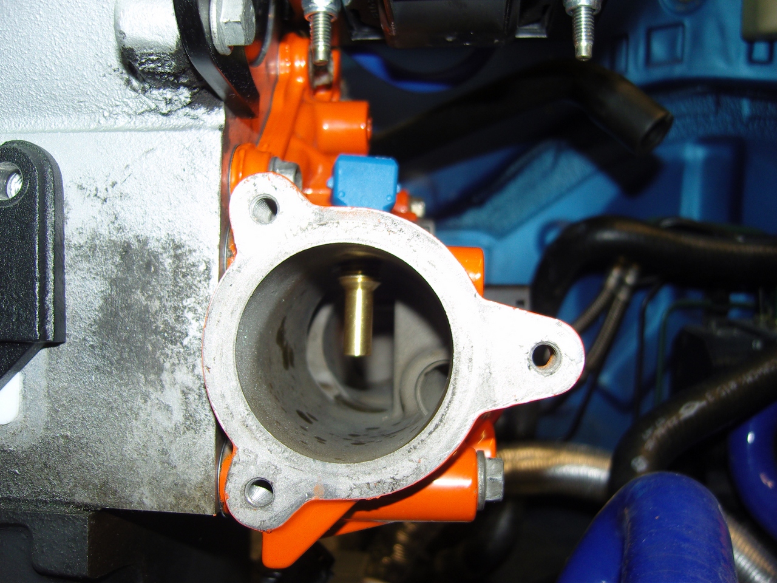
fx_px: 763
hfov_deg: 54.0
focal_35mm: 34
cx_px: 388
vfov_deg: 41.8
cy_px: 292
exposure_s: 1/40
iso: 100
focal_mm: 7.3
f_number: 2.8
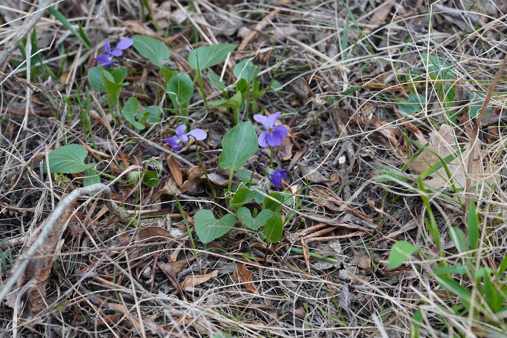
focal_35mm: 90
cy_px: 169
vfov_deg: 15.2
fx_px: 1267
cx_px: 254
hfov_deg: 22.6
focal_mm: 90
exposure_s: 1/250
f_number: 8
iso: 1600
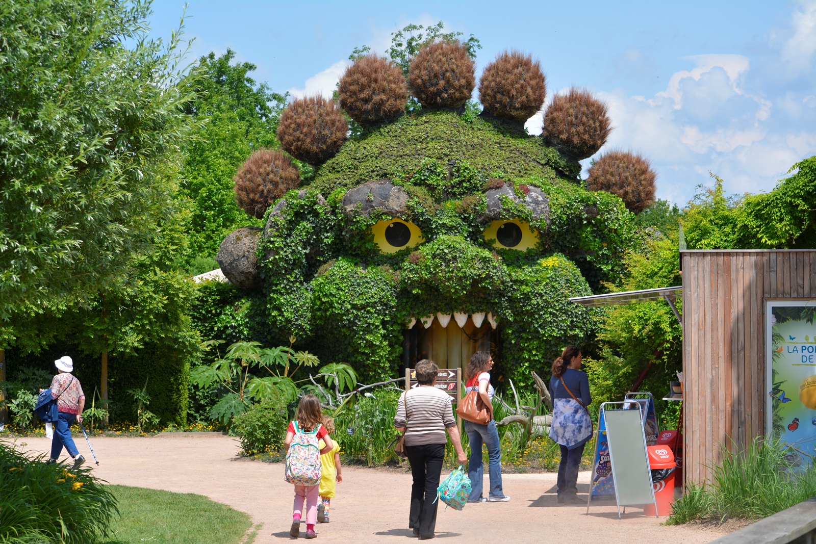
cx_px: 408
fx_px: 2312
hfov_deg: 20.0
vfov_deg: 13.4
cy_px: 272
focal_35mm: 102
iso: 200
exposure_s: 1/800
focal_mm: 68
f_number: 7.1
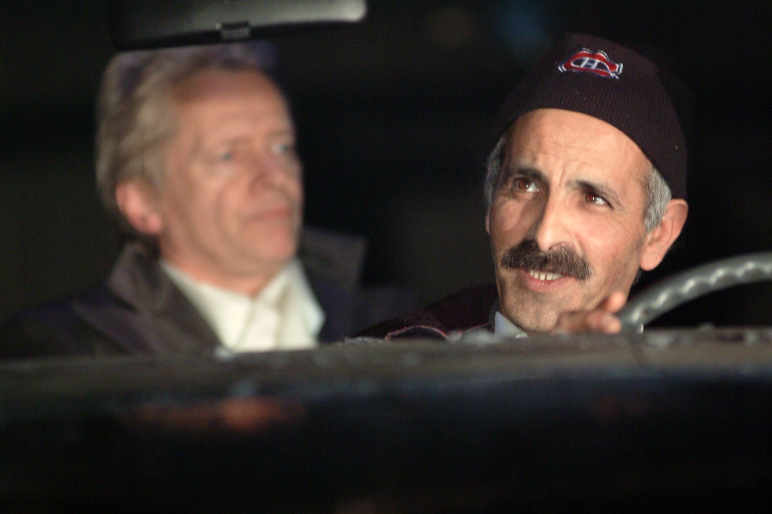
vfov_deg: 4.6
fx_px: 6432
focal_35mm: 300
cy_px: 257
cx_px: 386
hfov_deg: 6.9
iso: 1600
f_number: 2.8
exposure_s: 1/60
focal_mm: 200
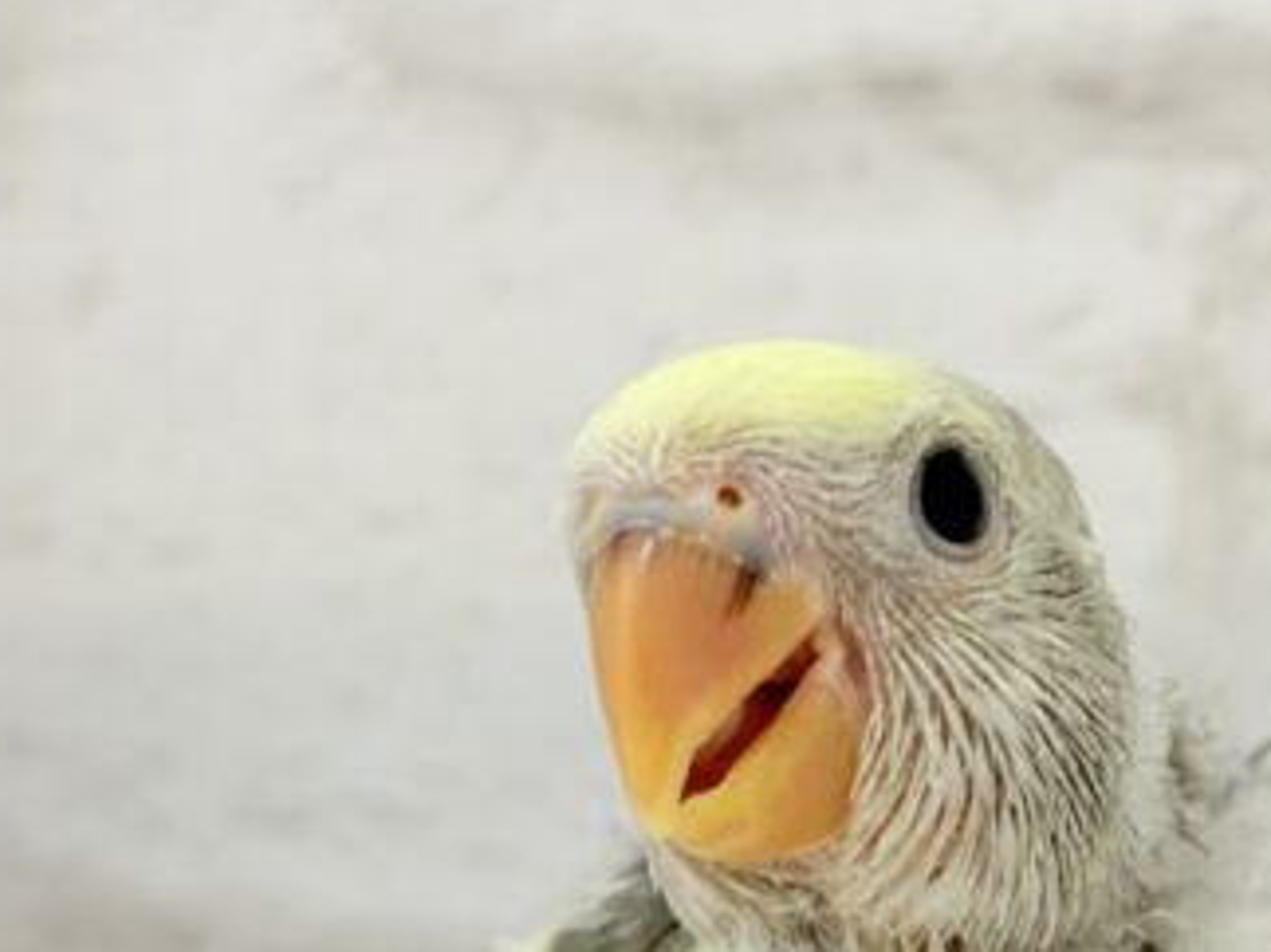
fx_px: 3780
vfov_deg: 14.3
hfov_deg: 18.8
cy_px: 673
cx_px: 1078
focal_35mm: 103
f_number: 1.6
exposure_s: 1/100
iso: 80
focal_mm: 5.96
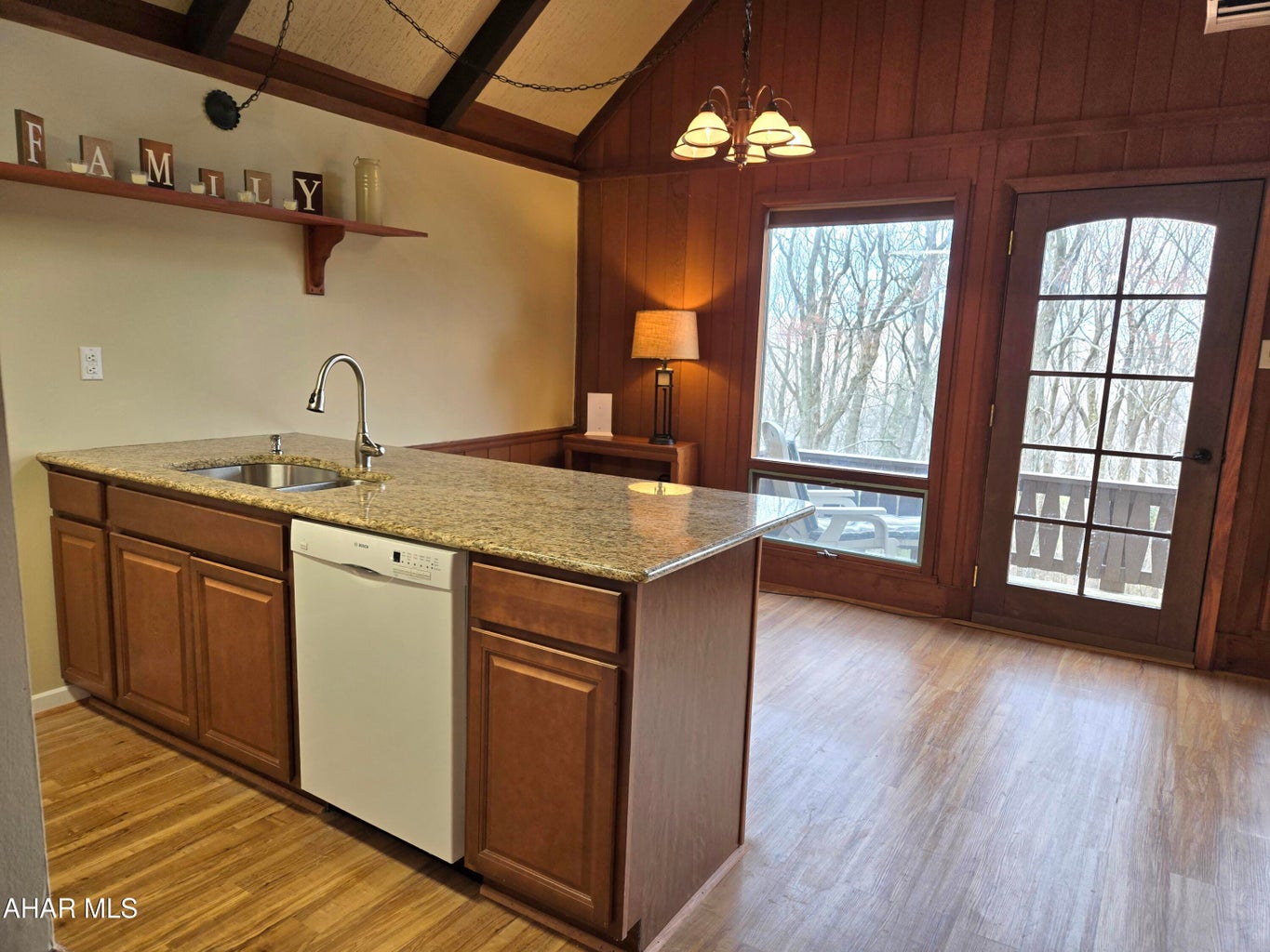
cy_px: 476
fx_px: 844
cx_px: 635
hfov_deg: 73.9
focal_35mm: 23
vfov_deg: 58.9
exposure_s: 1/120
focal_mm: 5.4
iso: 64
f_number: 1.8
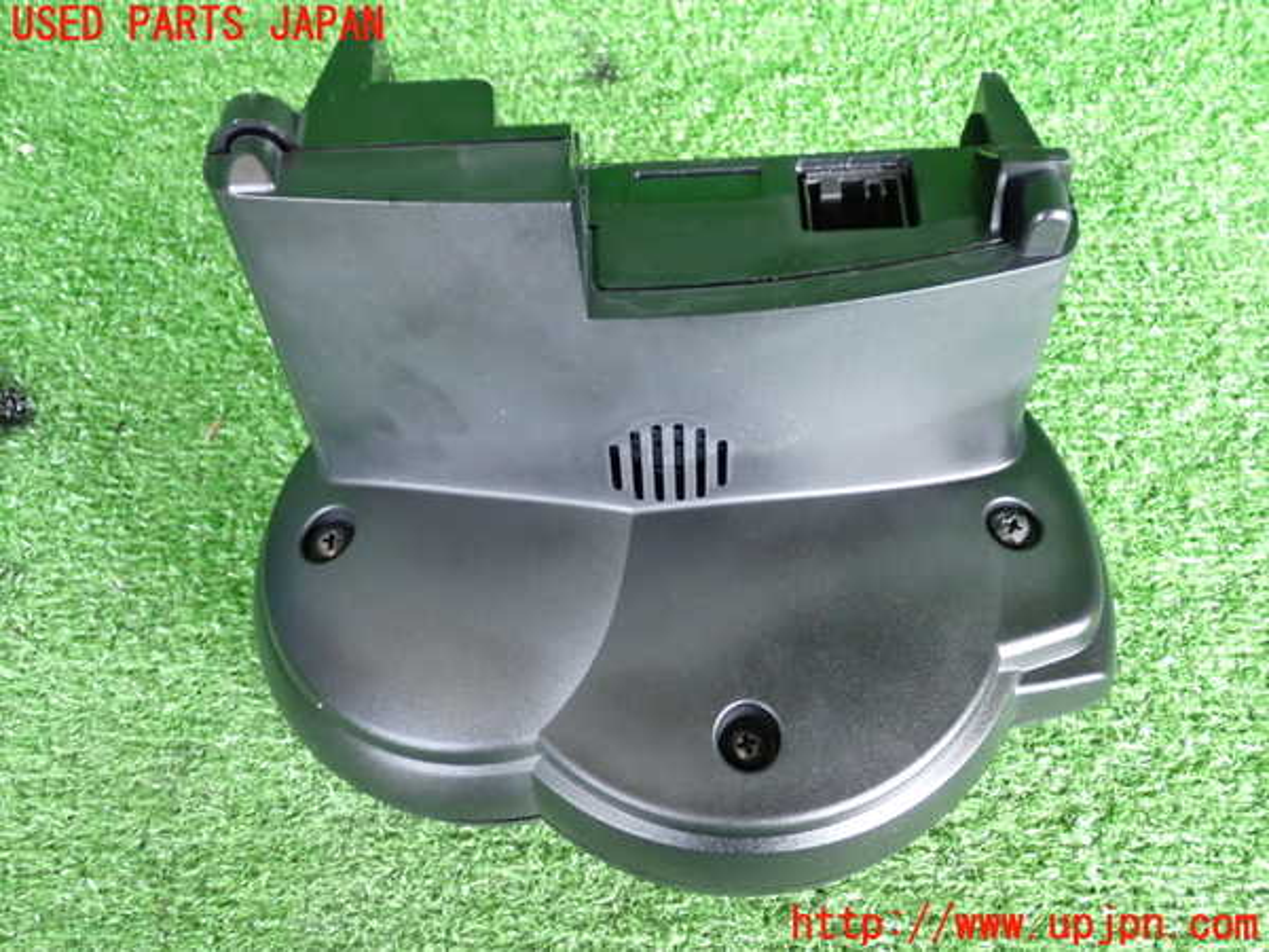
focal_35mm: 36
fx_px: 1320
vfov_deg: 39.7
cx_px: 634
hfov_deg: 51.4
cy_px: 476
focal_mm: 6.37
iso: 800
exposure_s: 1/50
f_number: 2.5
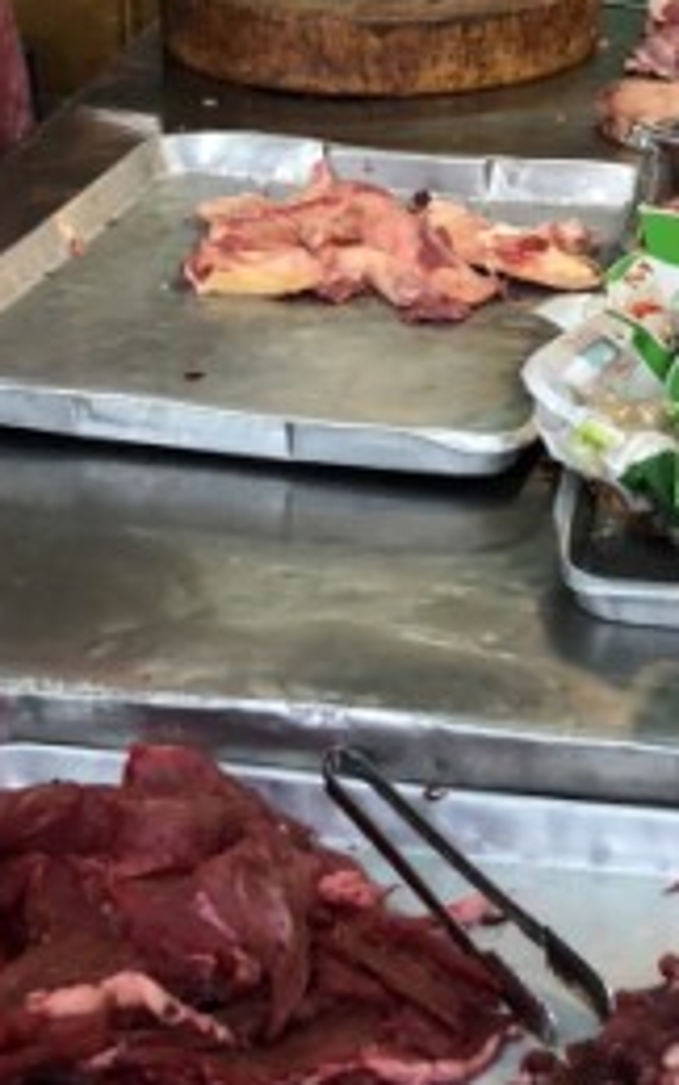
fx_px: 2811
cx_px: 581
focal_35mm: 95
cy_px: 180
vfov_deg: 21.5
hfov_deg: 13.7
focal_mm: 3.99
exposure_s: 1/50
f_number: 1.8
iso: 32
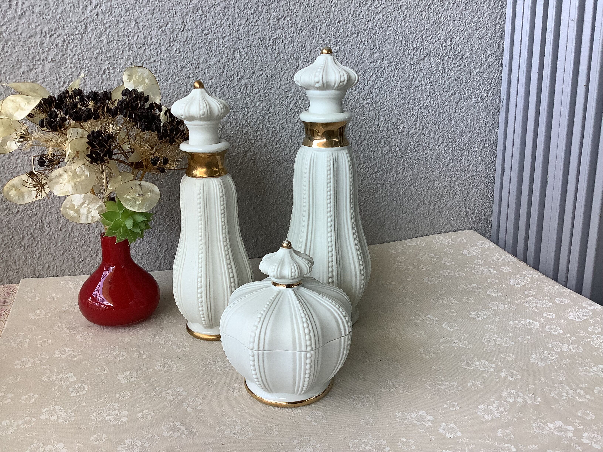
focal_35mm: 31
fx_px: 540
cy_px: 226
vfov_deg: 45.4
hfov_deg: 58.4
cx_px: 302
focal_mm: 3.3
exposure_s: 1/100
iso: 64
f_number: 2.4
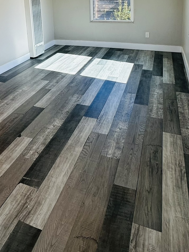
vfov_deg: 52.7
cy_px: 26
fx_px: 218
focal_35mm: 30
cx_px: 81
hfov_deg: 46.7
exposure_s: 1/127
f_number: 2.2
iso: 40
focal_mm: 2.22
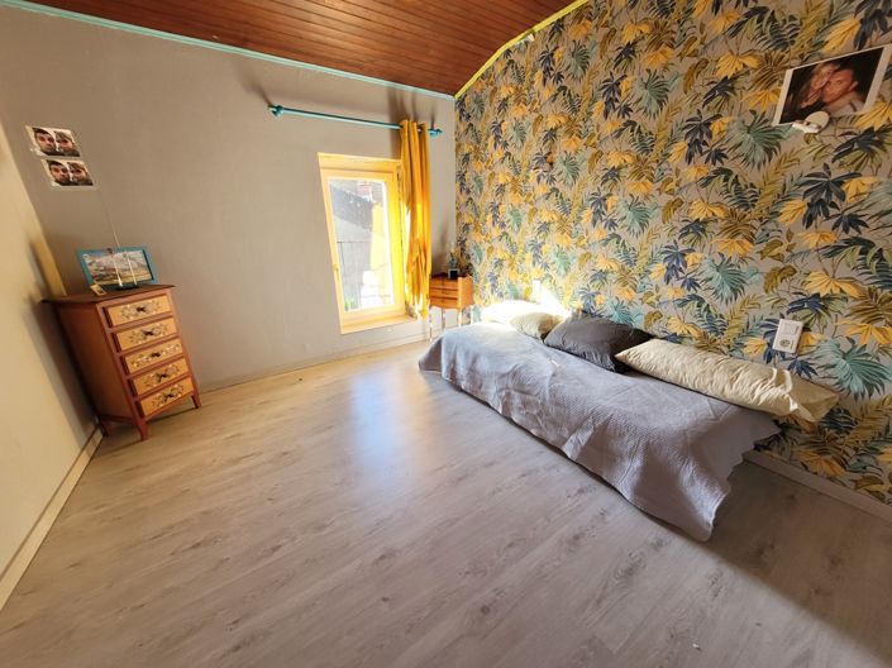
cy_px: 334
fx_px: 335
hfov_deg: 106.2
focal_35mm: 13
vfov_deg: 89.9
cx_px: 446
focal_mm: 1.74
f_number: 2.2
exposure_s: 1/50
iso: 125
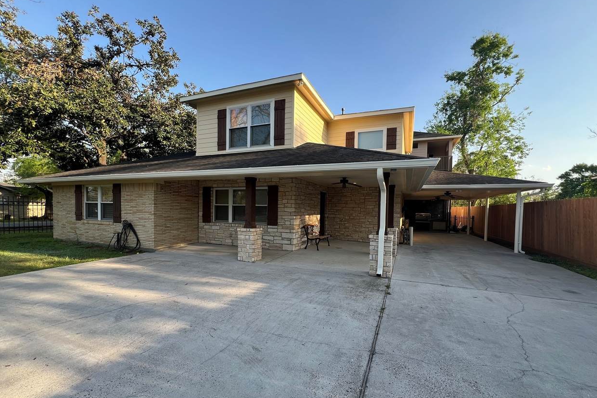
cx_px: 308
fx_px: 232
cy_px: 218
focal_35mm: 14
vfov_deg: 81.0
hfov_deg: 104.2
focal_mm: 1.57
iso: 32
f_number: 1.8
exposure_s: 1/263
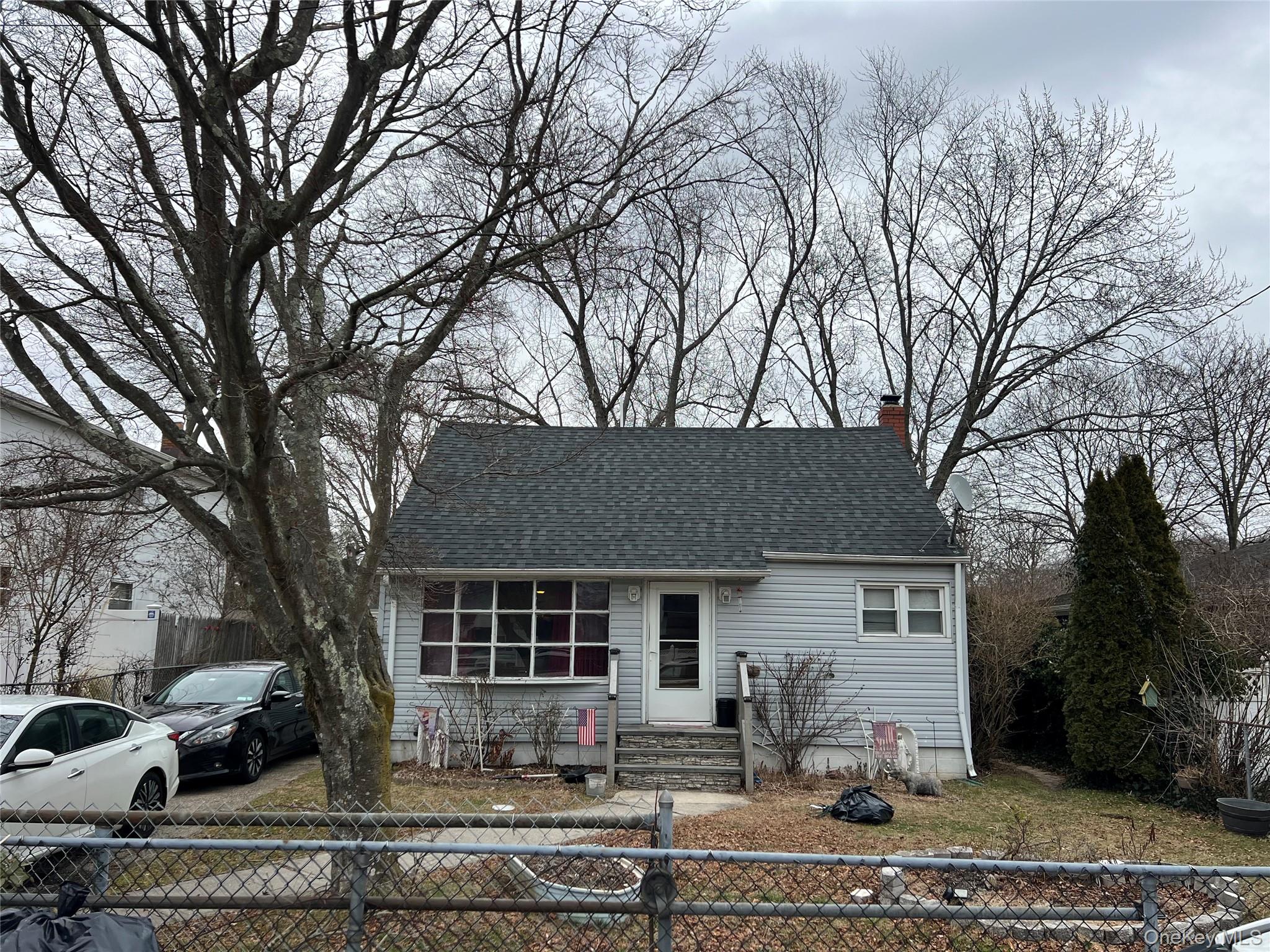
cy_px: 476
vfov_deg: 53.1
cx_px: 635
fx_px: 954
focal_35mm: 26
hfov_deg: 67.3
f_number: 1.5
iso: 50
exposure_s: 1/965
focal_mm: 5.7
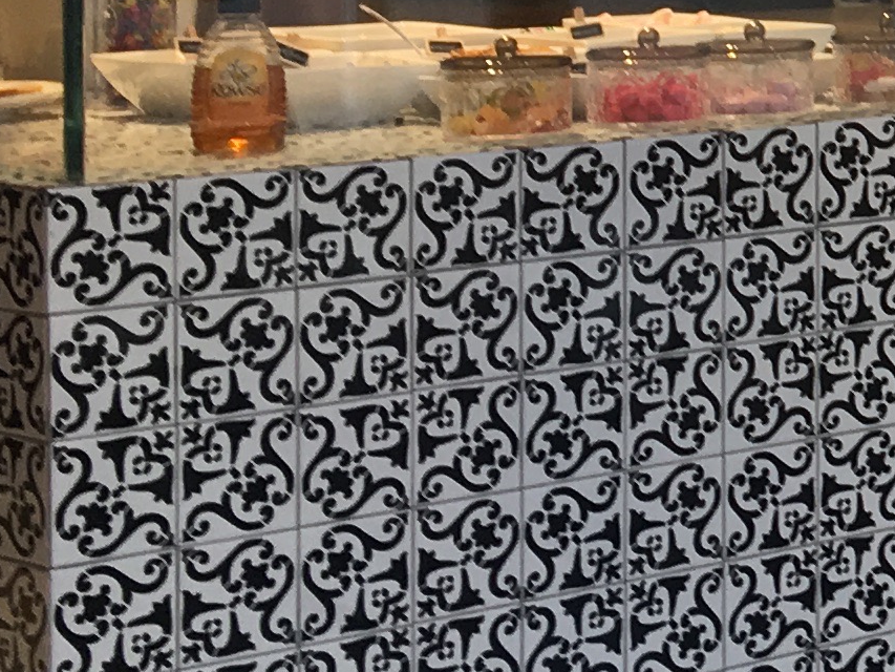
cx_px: 2010
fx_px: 3543
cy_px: -102
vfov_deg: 10.7
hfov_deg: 12.1
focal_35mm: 137
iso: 25
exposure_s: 1/50
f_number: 2.2
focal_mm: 4.15
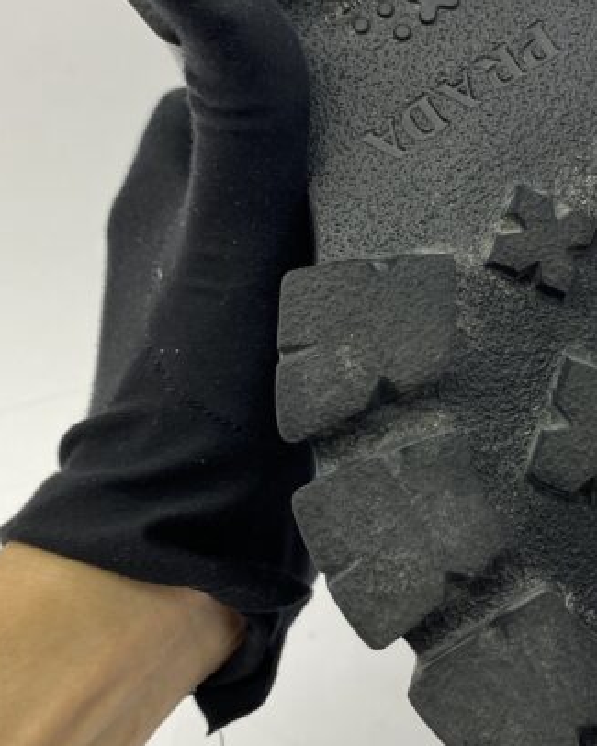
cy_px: 261
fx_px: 1413
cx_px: 542
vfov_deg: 29.4
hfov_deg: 23.2
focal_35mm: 64
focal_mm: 4.25
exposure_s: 1/100
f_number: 1.8
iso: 40
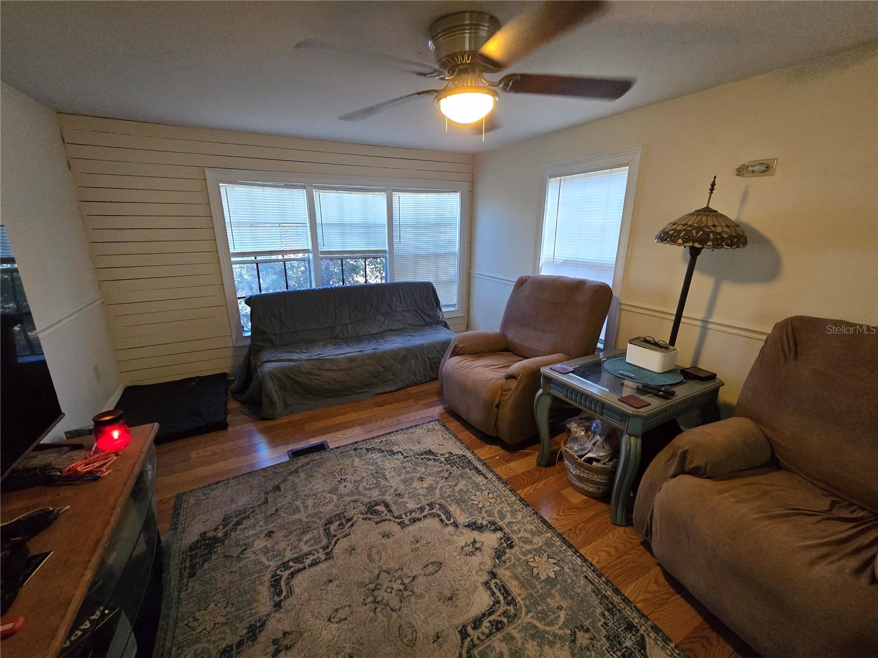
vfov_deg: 89.9
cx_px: 439
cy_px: 329
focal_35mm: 13
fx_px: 330
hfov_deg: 106.2
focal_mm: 2.2
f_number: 2.2
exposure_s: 1/60
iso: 800
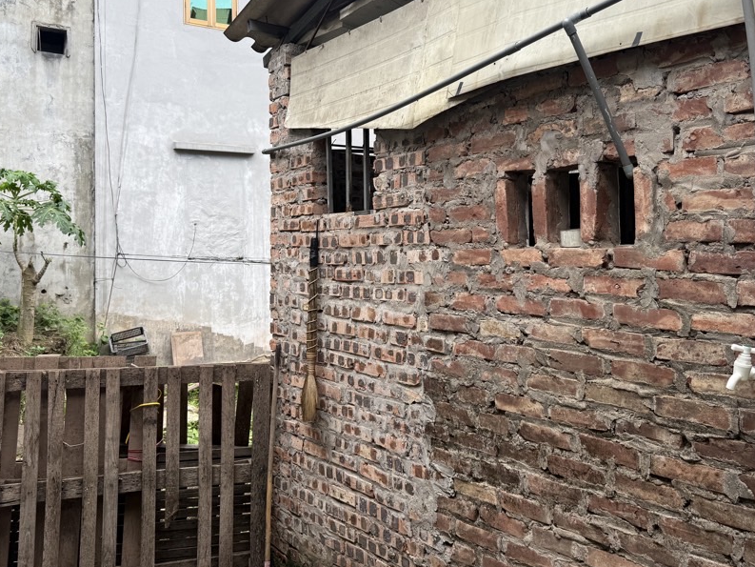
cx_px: 383
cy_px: 231
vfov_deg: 45.2
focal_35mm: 31
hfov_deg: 58.3
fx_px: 676
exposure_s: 1/342
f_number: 1.78
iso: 80
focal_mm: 6.76
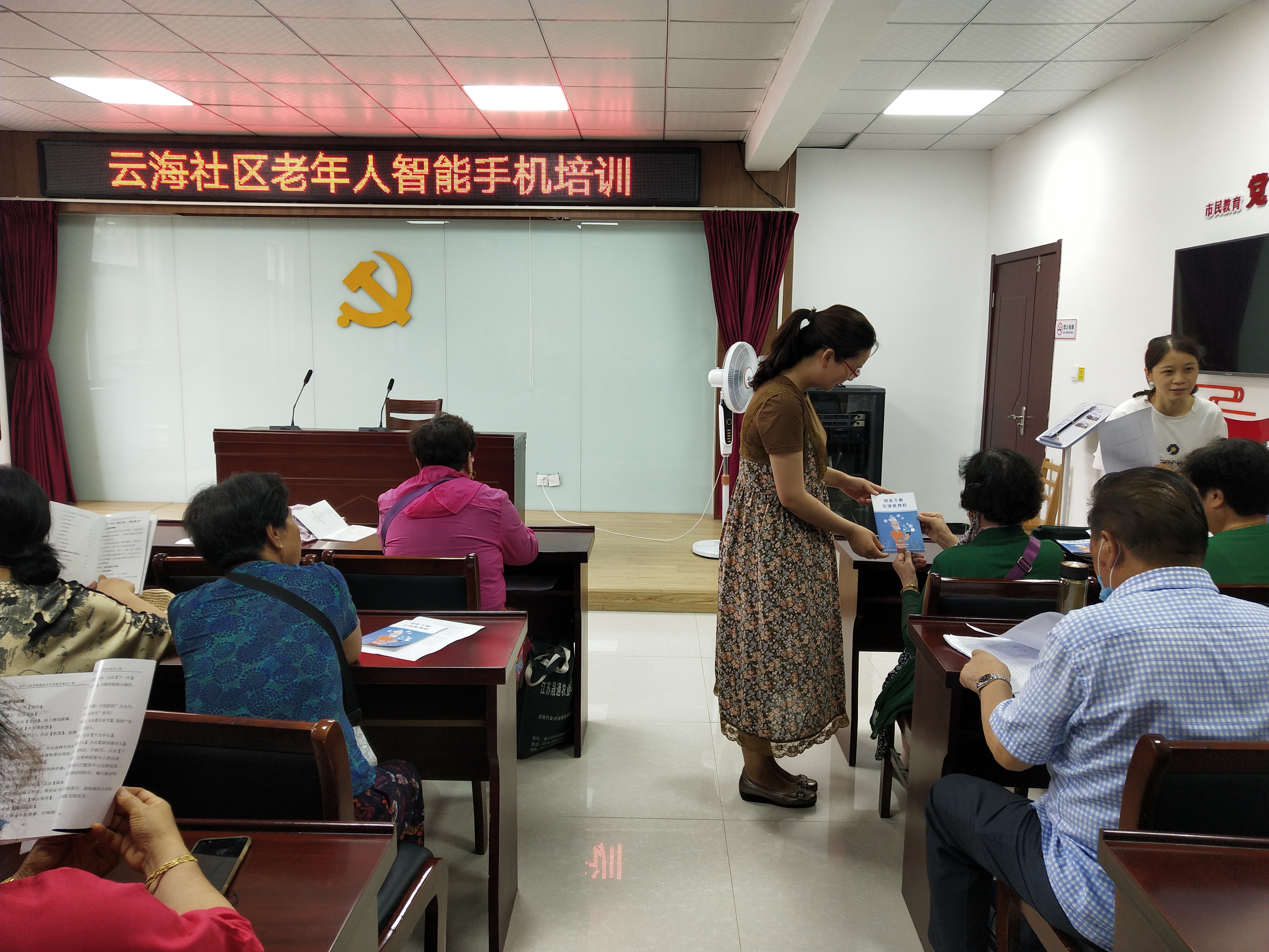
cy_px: 476
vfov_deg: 46.8
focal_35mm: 30
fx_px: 1100
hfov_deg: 60.0
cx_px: 634
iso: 93
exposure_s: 1/100
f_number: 1.8
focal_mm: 3.95
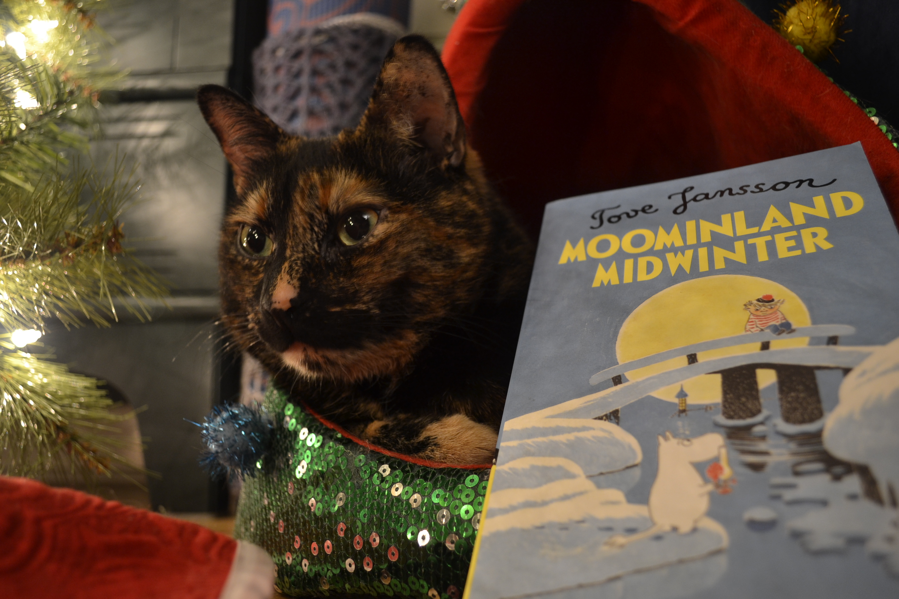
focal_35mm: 30
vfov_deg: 43.6
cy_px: 300
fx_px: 749
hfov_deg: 61.9
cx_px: 450
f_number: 3.8
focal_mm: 20
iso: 400
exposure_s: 1/1.3
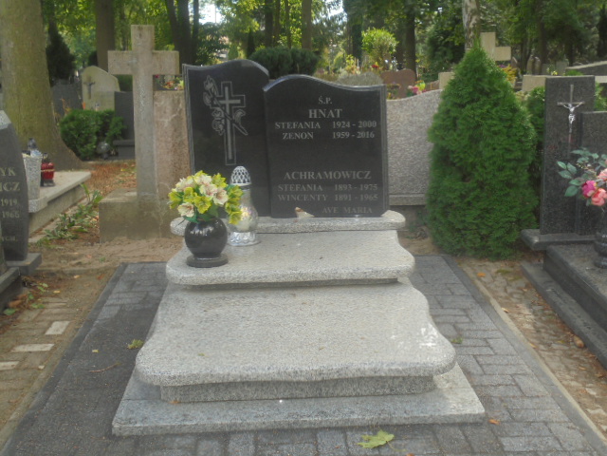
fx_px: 754
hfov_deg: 43.9
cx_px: 304
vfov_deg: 33.6
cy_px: 228
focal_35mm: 43
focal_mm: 7.8
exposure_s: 1/125
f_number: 4.5
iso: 100
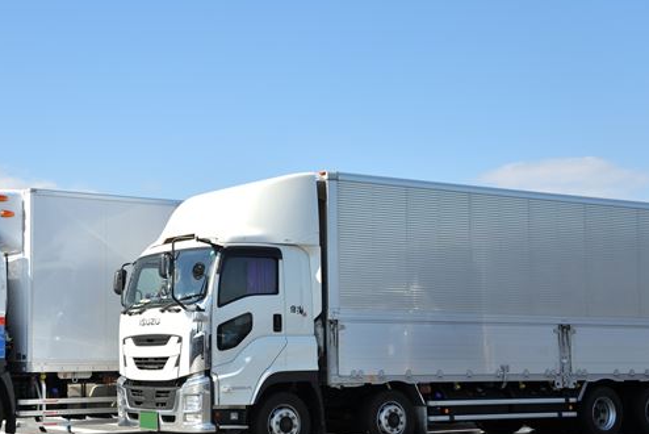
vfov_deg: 20.3
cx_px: 214
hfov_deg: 29.8
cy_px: 262
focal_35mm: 67
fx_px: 1209
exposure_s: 1/400
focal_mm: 46
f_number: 8
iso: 200
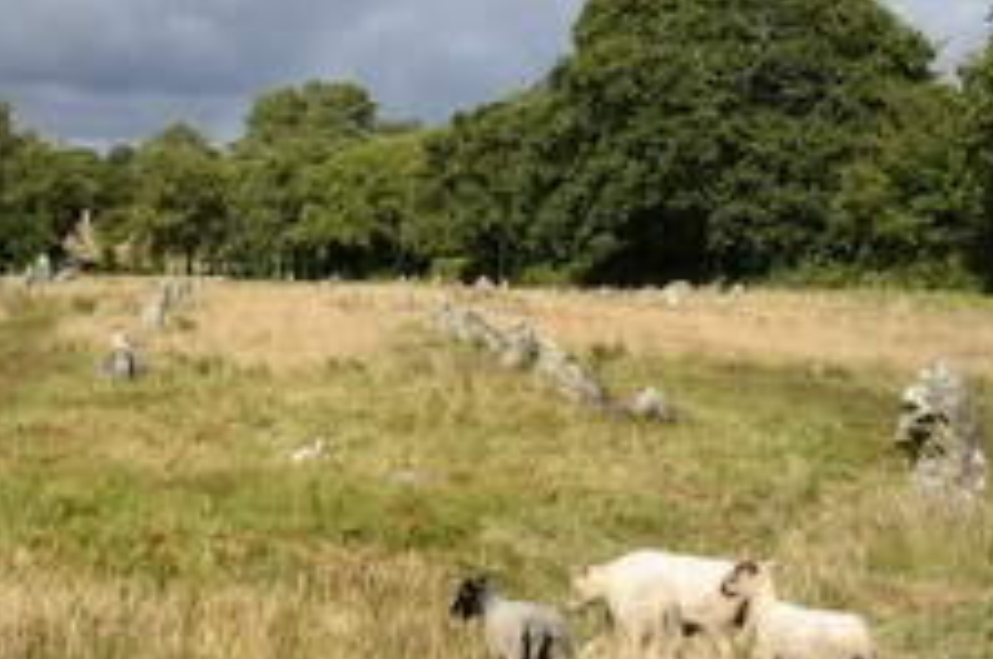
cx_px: 174
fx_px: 1818
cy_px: 370
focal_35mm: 66
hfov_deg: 29.7
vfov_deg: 20.5
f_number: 10
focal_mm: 35
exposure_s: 1/320
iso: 200
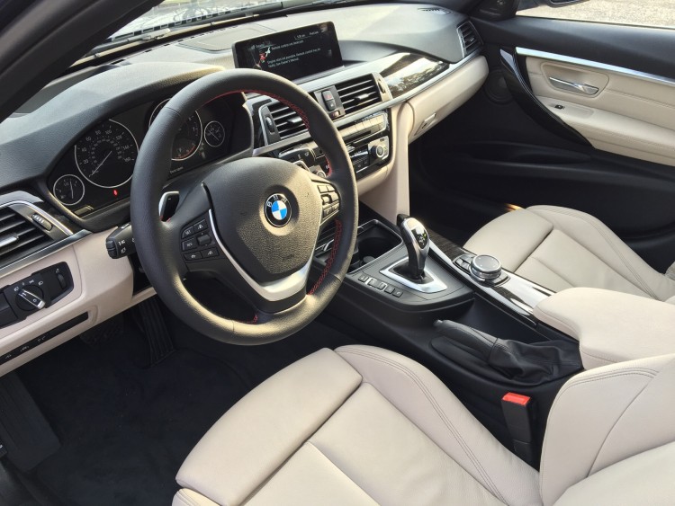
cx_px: 338
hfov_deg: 61.6
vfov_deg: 48.3
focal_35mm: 29
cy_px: 253
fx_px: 566
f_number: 2.2
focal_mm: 4.15
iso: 25
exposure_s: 1/60
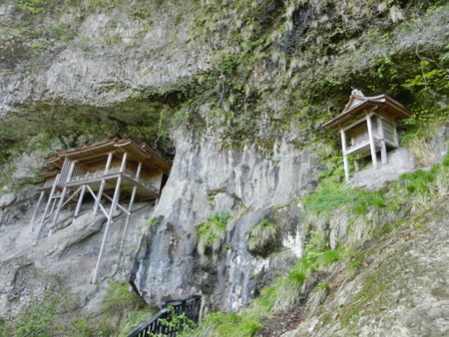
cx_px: 224
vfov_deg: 54.9
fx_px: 324
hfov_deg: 69.4
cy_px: 168
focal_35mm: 25
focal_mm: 4.5
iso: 450
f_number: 3.5
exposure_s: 1/250
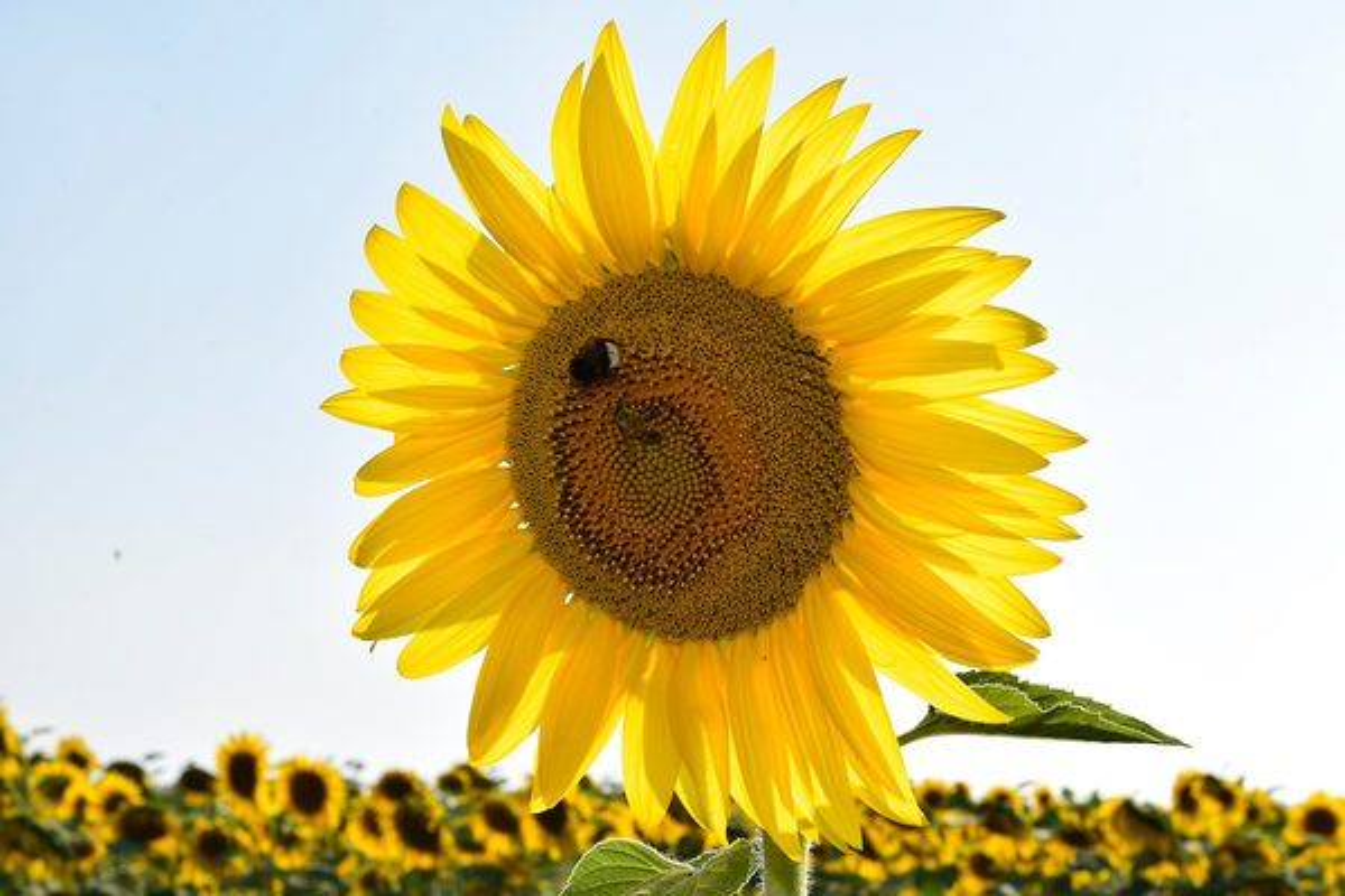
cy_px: 448
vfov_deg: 18.2
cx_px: 672
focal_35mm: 75
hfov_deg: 27.0
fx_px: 2802
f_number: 16
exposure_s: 1/60
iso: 100
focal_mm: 50
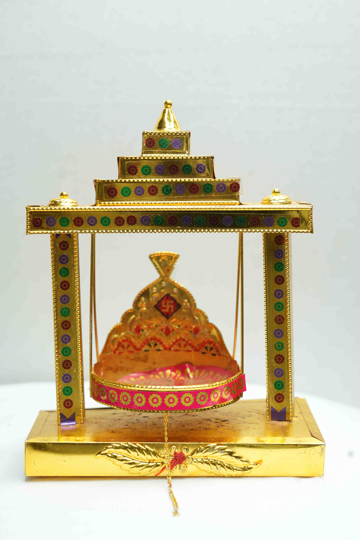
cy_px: 270
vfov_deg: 31.0
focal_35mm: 65
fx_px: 975
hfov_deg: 20.9
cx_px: 180
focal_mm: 65
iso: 400
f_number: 5.6
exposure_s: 1/60
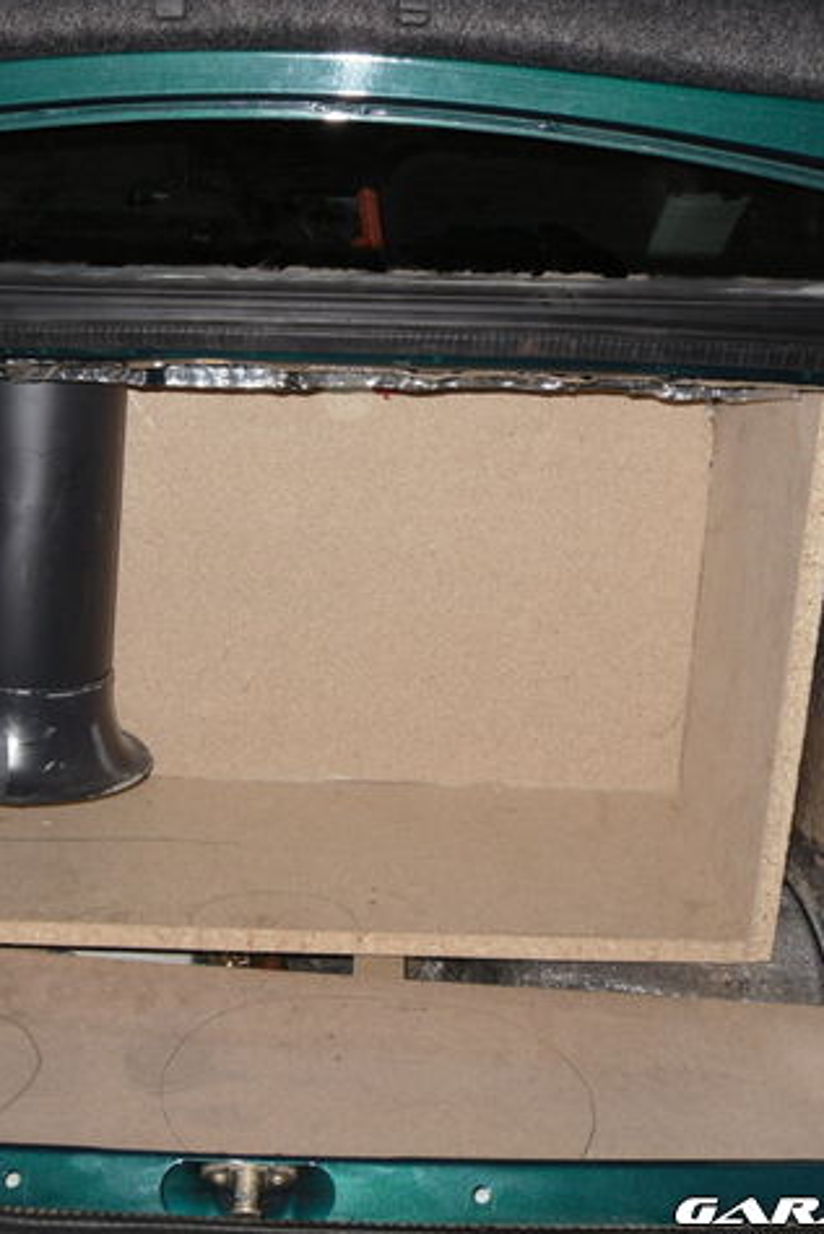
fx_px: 1681
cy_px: 613
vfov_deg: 40.3
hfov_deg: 27.4
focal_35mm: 49
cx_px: 289
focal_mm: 6.3
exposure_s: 1/45
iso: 80
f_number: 3.5
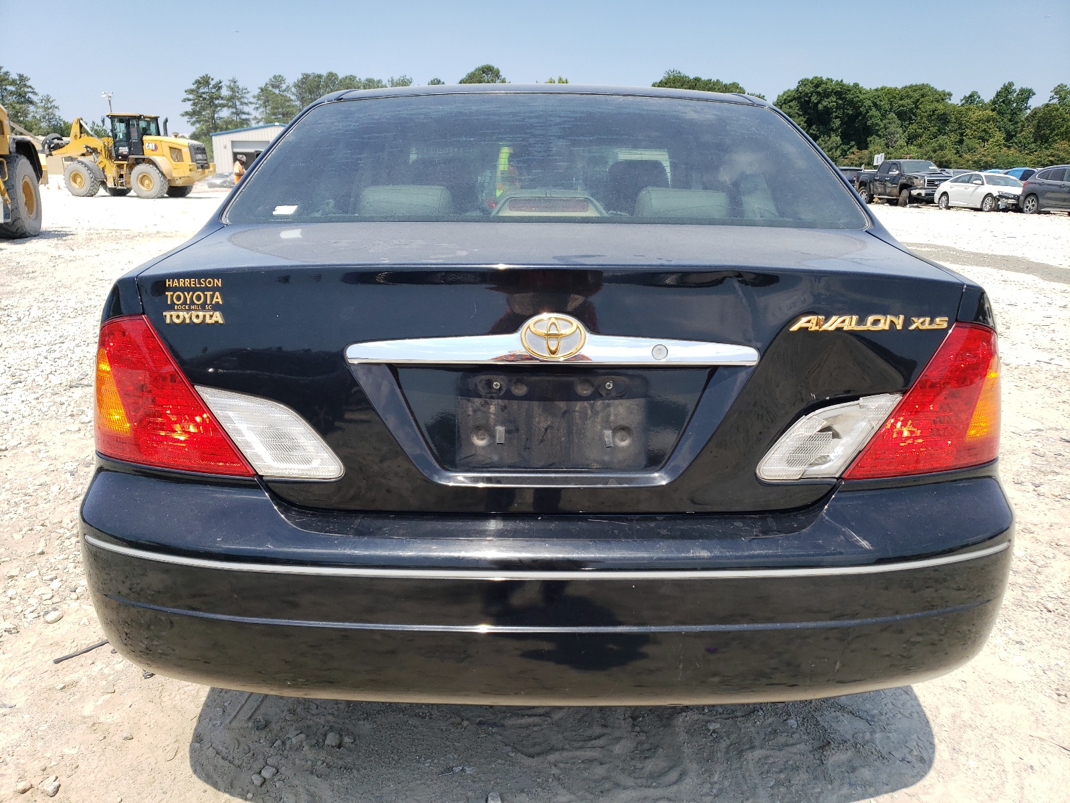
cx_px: 535
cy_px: 402
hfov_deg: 67.3
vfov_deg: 53.1
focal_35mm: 26
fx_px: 804
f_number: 1.5
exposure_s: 1/2500
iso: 50
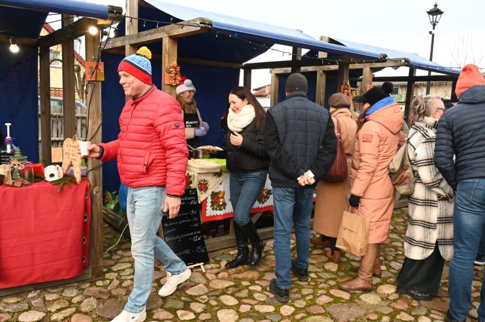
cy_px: 161
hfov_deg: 61.1
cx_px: 242
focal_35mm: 30
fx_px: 411
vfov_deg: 42.9
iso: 4000
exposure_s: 1/320
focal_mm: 30.5
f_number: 9
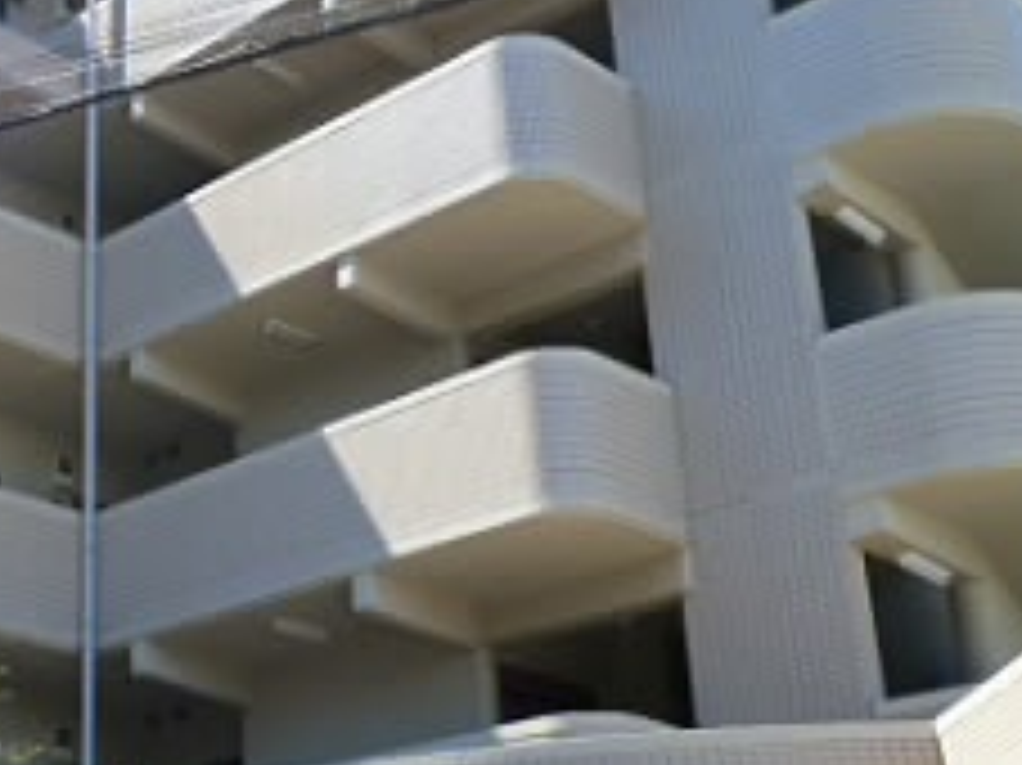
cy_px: 328
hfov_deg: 28.0
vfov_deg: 22.2
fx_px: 1948
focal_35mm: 66
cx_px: 54
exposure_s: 1/250
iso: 125
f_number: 4
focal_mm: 4.5
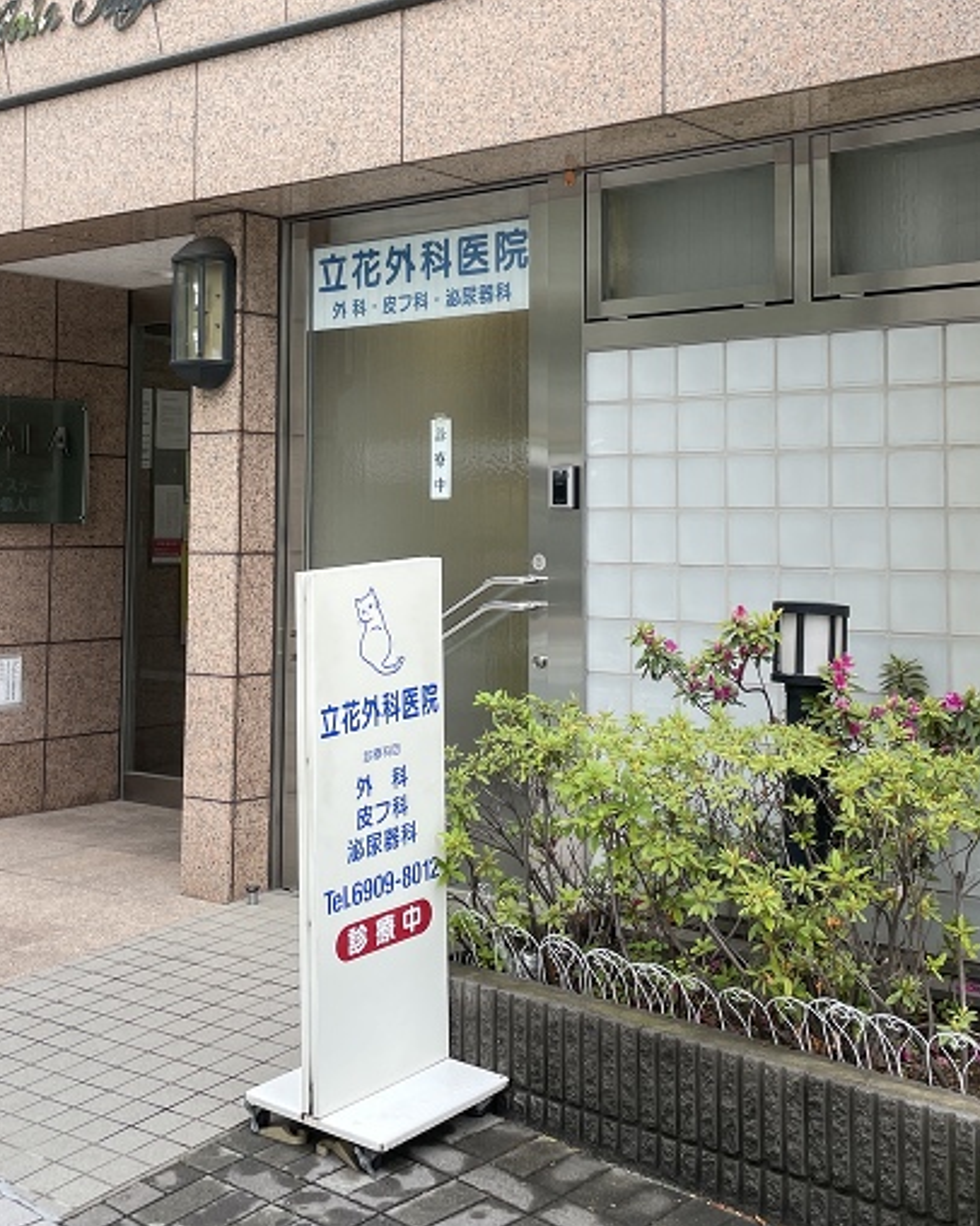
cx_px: 478
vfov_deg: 40.8
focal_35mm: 45
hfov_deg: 33.4
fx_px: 1632
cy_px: 431
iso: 50
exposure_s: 1/100
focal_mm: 4.2
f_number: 1.6
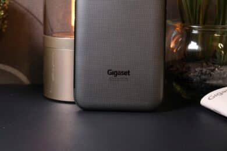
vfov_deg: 16.5
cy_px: 76
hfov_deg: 24.5
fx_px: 523
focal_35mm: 83
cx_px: 114
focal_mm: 55
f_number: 6.4
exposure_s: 1/50
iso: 1600
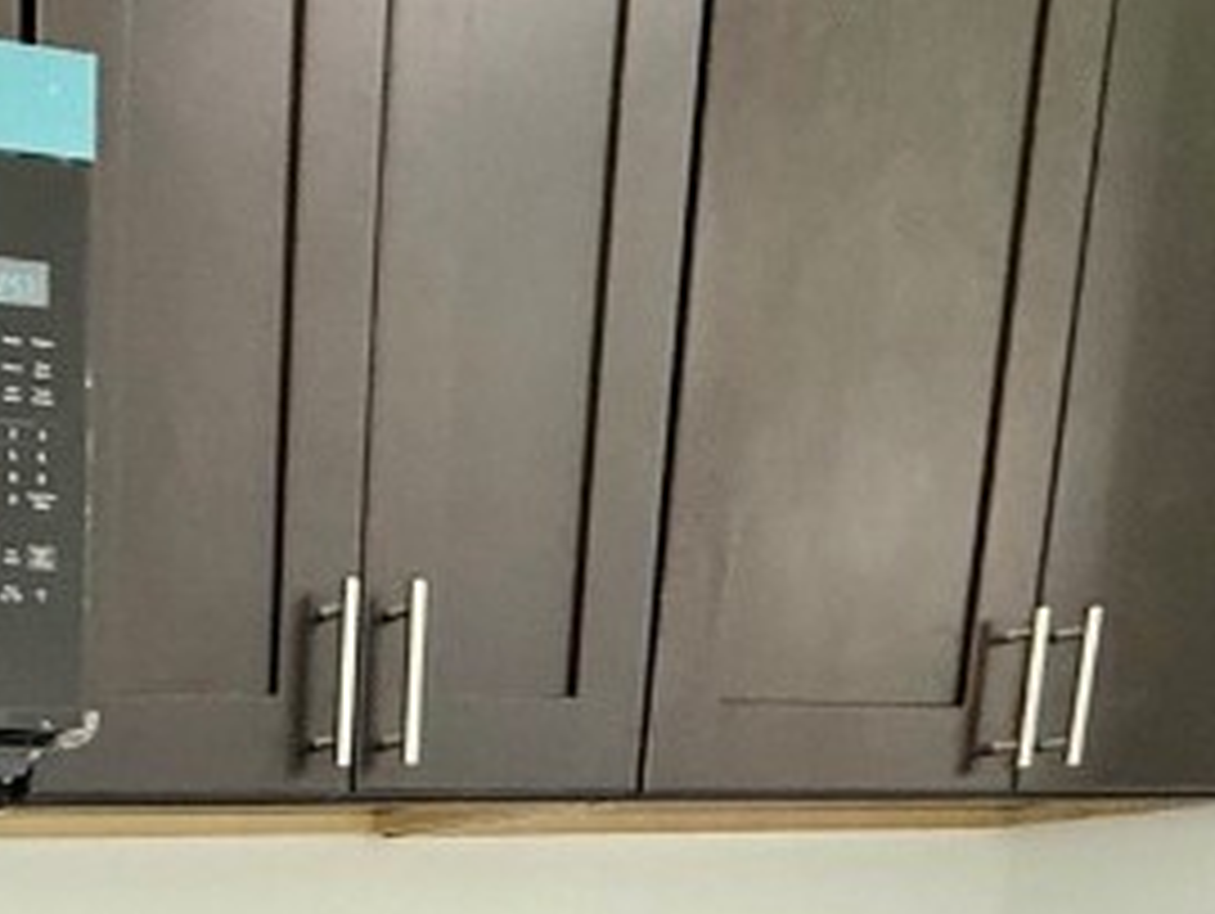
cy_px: 1468
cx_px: -328
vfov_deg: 21.7
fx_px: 1862
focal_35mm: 53
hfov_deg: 29.7
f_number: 2.2
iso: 250
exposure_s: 1/60
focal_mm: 2.22
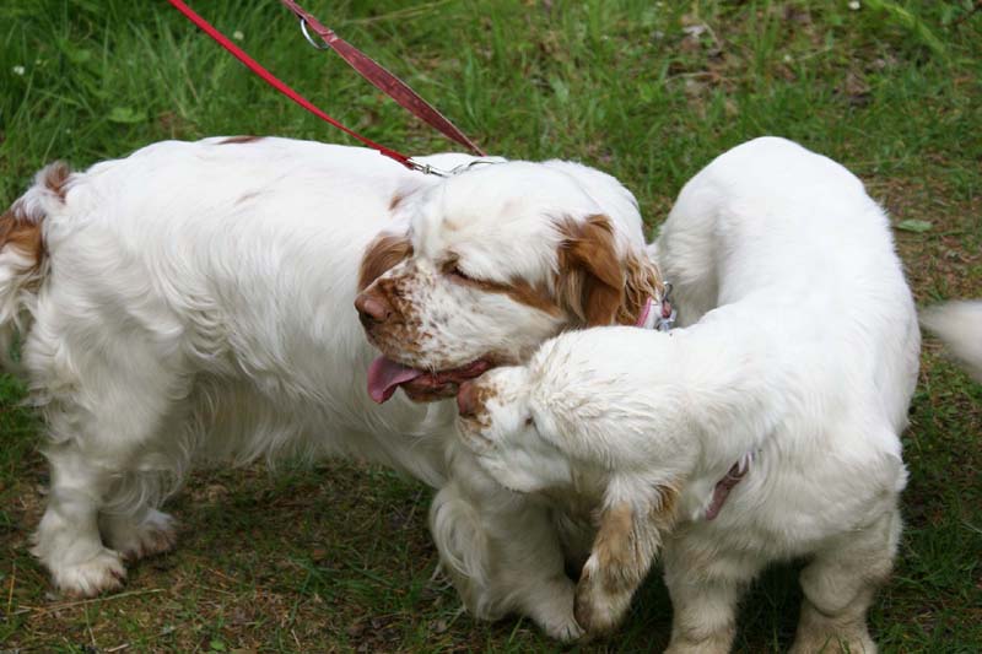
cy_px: 327
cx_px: 491
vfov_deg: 13.0
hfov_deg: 19.5
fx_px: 2863
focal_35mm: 105
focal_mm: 70
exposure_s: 1/125
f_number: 6.3
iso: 100
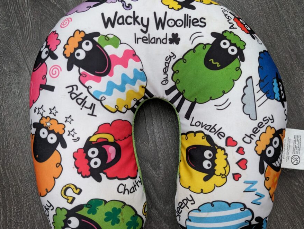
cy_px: 122
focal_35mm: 28
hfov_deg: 63.3
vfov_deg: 49.8
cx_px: 163
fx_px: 246
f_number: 1.68
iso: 2126
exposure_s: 1/42.1
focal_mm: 6.9
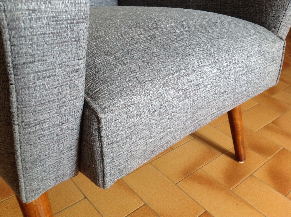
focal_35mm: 35
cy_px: 108
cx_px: 146
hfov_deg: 52.7
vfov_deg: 40.6
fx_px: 294
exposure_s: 1/15
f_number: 2.4
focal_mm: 4.28
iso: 64
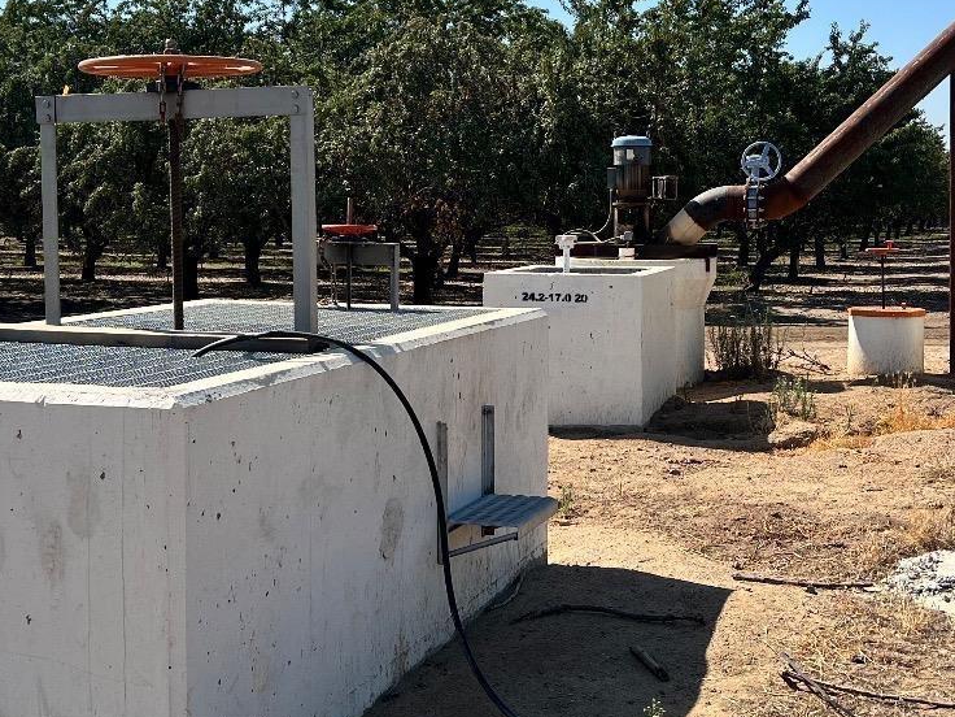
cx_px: 475
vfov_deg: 27.5
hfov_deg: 36.2
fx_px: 1462
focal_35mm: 53
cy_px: 281
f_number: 1.5
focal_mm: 5.7
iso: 50
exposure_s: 1/5319
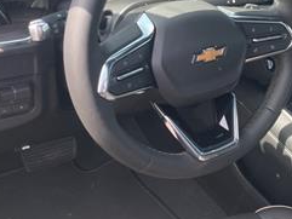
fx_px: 582
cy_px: 90
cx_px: 314
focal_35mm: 69
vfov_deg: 21.3
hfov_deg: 26.2
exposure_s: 1/121
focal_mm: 4.2
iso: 40
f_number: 1.6
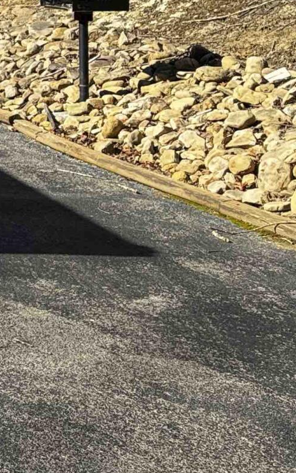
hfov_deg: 10.3
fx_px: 1252
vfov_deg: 20.1
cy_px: -87
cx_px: -553
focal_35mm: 97
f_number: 1.78
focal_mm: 6.76
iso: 80
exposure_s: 1/1488
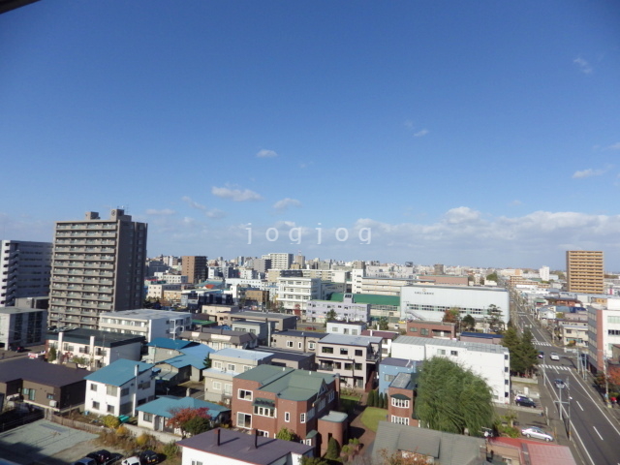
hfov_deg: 76.4
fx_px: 394
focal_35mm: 22
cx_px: 310
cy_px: 232
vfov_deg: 61.1
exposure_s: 1/250
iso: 100
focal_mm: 4
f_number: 9.7
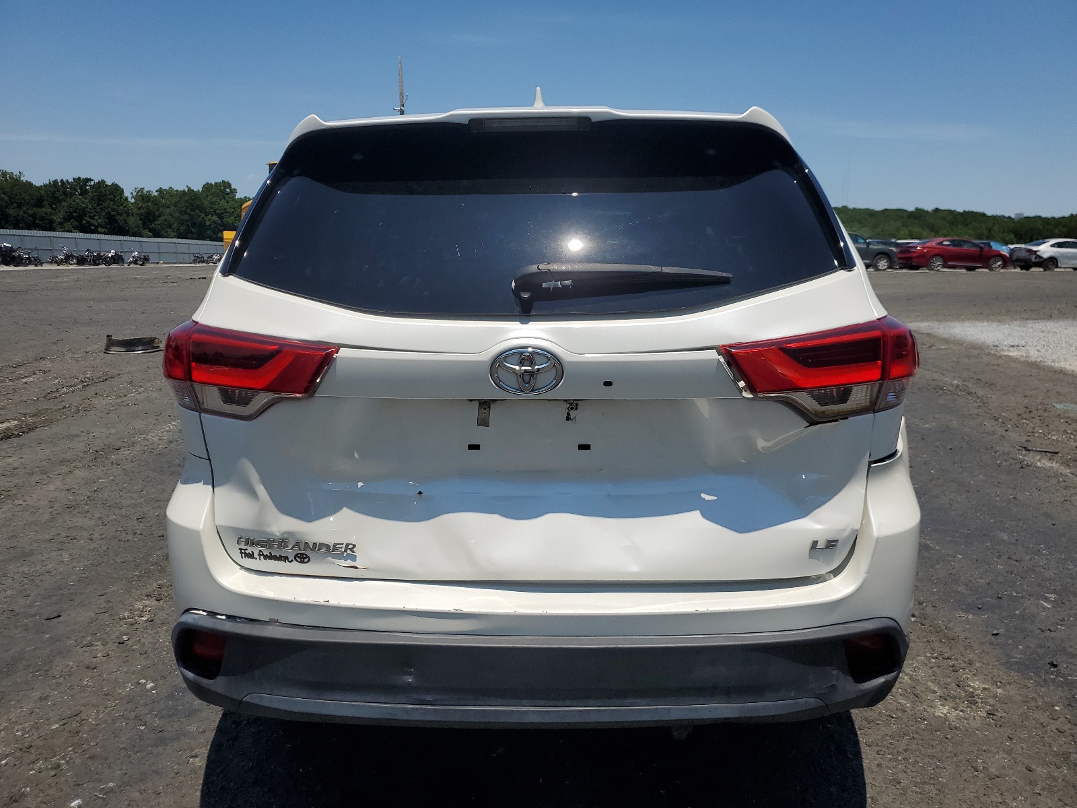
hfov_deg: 67.3
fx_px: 809
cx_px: 538
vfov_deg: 53.1
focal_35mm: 26
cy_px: 404
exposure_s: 1/10000
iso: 50
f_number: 1.5
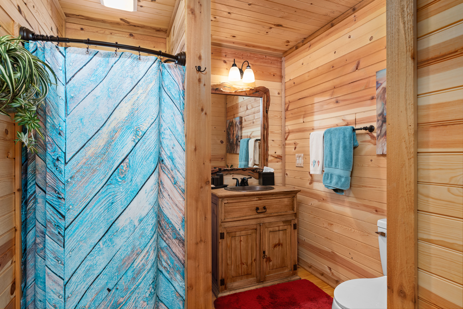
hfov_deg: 86.9
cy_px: 154
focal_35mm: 19
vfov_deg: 64.6
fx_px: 244
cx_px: 232
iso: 100
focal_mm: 19
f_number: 5
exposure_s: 1.3
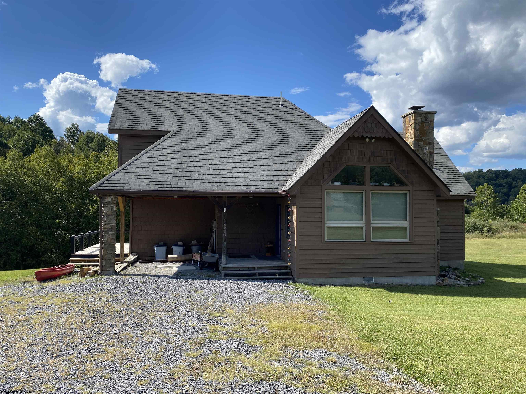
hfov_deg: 67.3
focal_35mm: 26
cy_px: 197
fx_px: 395
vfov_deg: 53.1
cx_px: 263
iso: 32
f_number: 1.8
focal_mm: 4.25
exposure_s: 1/2066
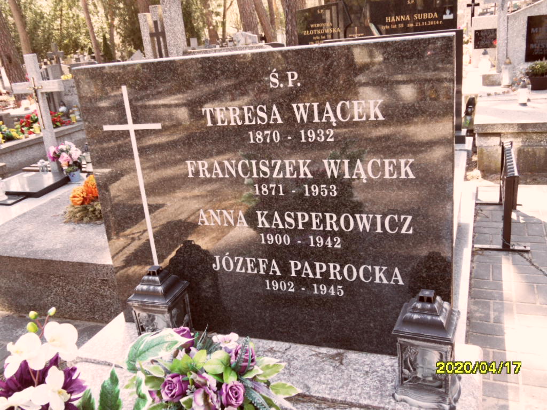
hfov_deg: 56.8
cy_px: 205
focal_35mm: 32
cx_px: 274
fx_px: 506
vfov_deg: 44.2
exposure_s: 1/60
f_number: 3.4
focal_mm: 5.3
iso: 100
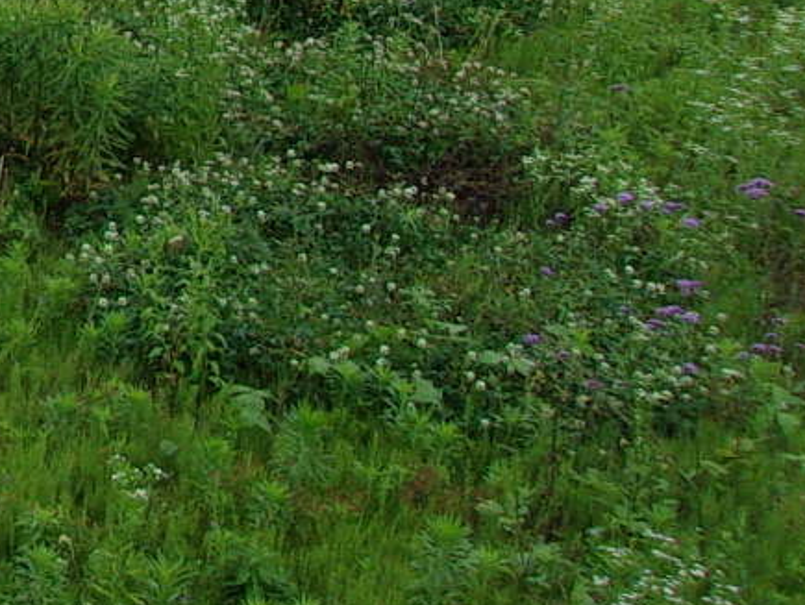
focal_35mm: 127
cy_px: -155
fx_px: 2956
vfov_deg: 11.4
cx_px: -799
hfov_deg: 13.4
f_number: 3
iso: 80
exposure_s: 1/350
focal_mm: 4.9
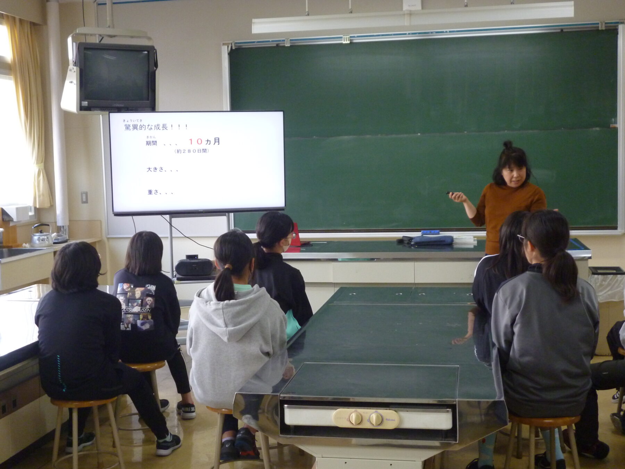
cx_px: 312
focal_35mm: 48
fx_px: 867
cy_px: 234
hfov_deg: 39.7
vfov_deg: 30.3
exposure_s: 1/40
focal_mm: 8.6
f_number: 4
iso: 400
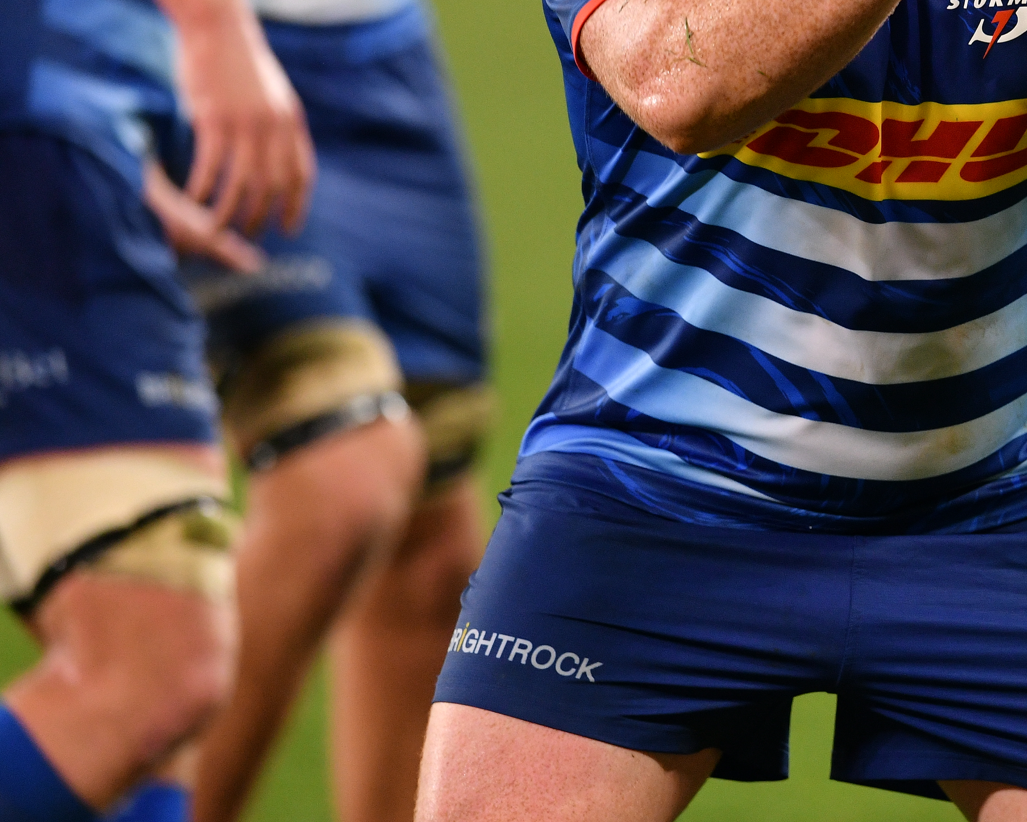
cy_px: 98
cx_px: 883
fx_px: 30032
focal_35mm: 988
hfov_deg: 2.0
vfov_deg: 1.6
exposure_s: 1/1250
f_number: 2.8
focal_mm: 400
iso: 1250
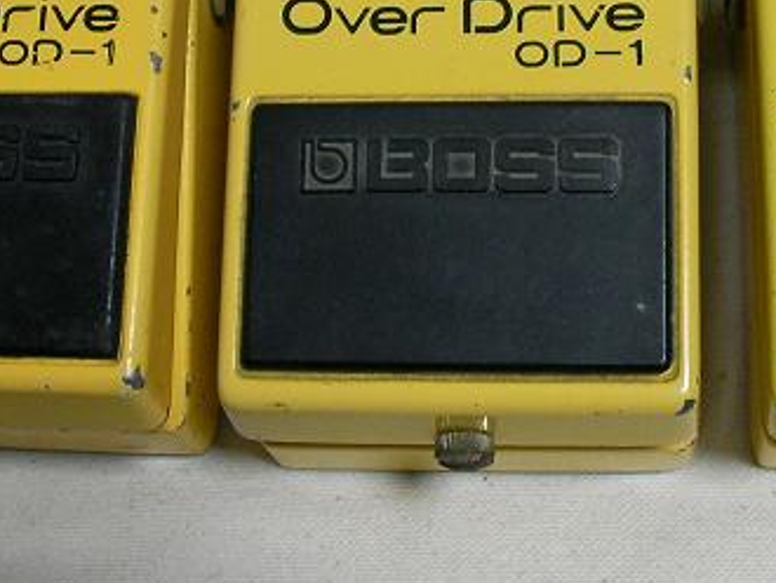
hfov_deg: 24.0
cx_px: 506
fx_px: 1817
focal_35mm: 81
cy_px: 68
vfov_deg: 18.0
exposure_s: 1/8.5
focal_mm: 6.3
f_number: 3.5
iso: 200
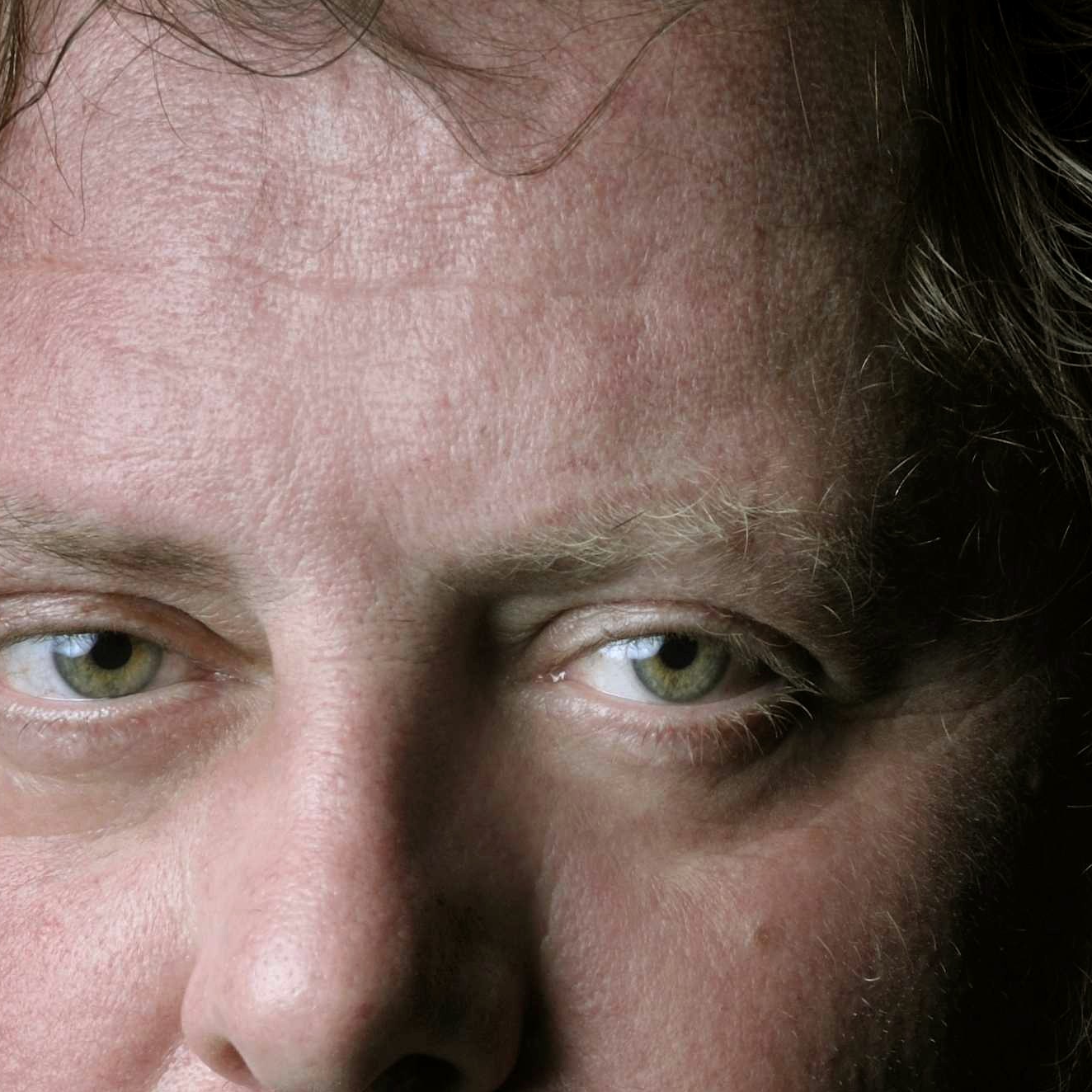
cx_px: 585
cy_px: 1397
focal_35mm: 330
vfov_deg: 5.3
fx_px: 11778
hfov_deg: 5.3
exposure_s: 1/100
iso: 200
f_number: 14
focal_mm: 80
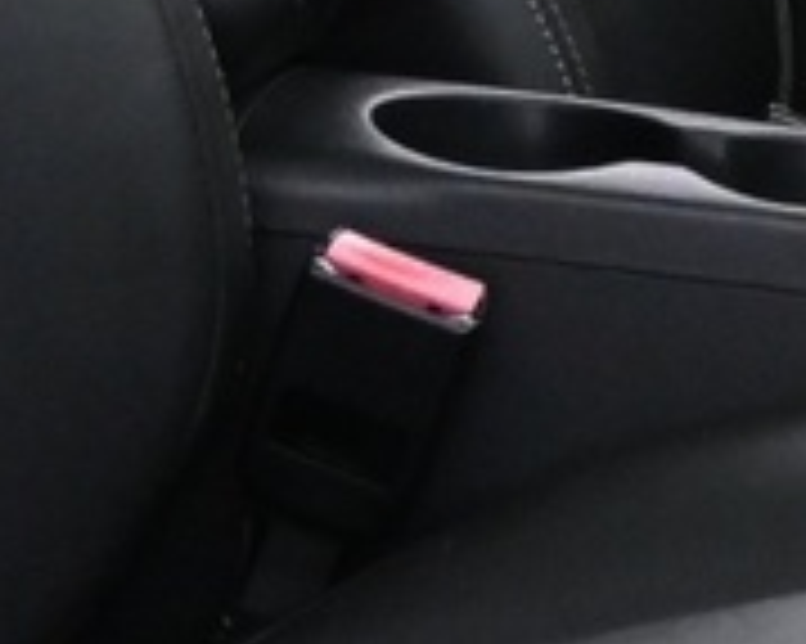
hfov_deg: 9.0
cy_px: 54
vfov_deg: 7.6
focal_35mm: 204
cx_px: 1576
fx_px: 4864
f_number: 3.5
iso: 2200
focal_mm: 16
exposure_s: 1/25
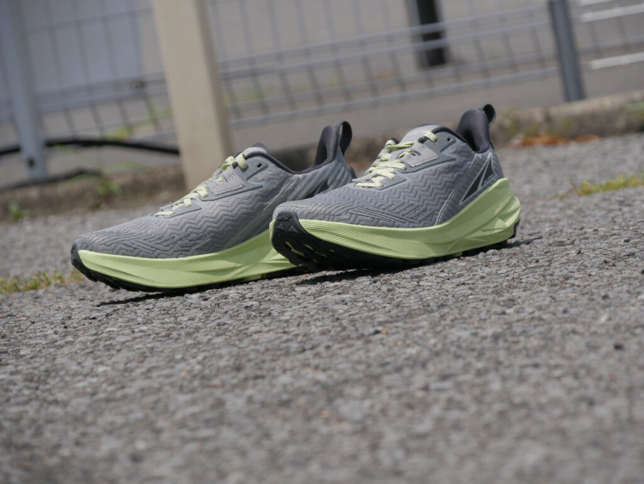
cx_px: 322
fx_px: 3797
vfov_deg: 7.3
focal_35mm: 204
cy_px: 242
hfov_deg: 9.7
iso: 200
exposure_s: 1/800
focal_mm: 102
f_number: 7.1
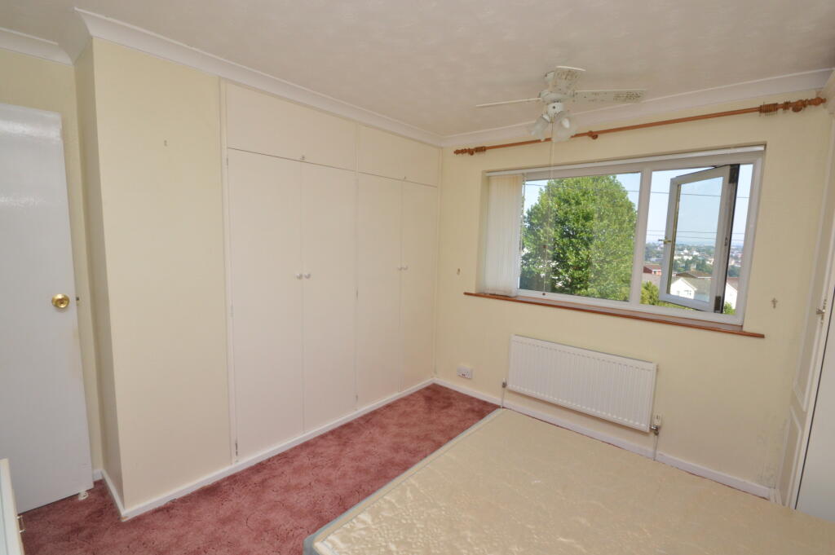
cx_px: 418
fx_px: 348
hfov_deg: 100.4
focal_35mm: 15
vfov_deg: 77.2
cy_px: 278
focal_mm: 10
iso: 800
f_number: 16
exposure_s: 1/200
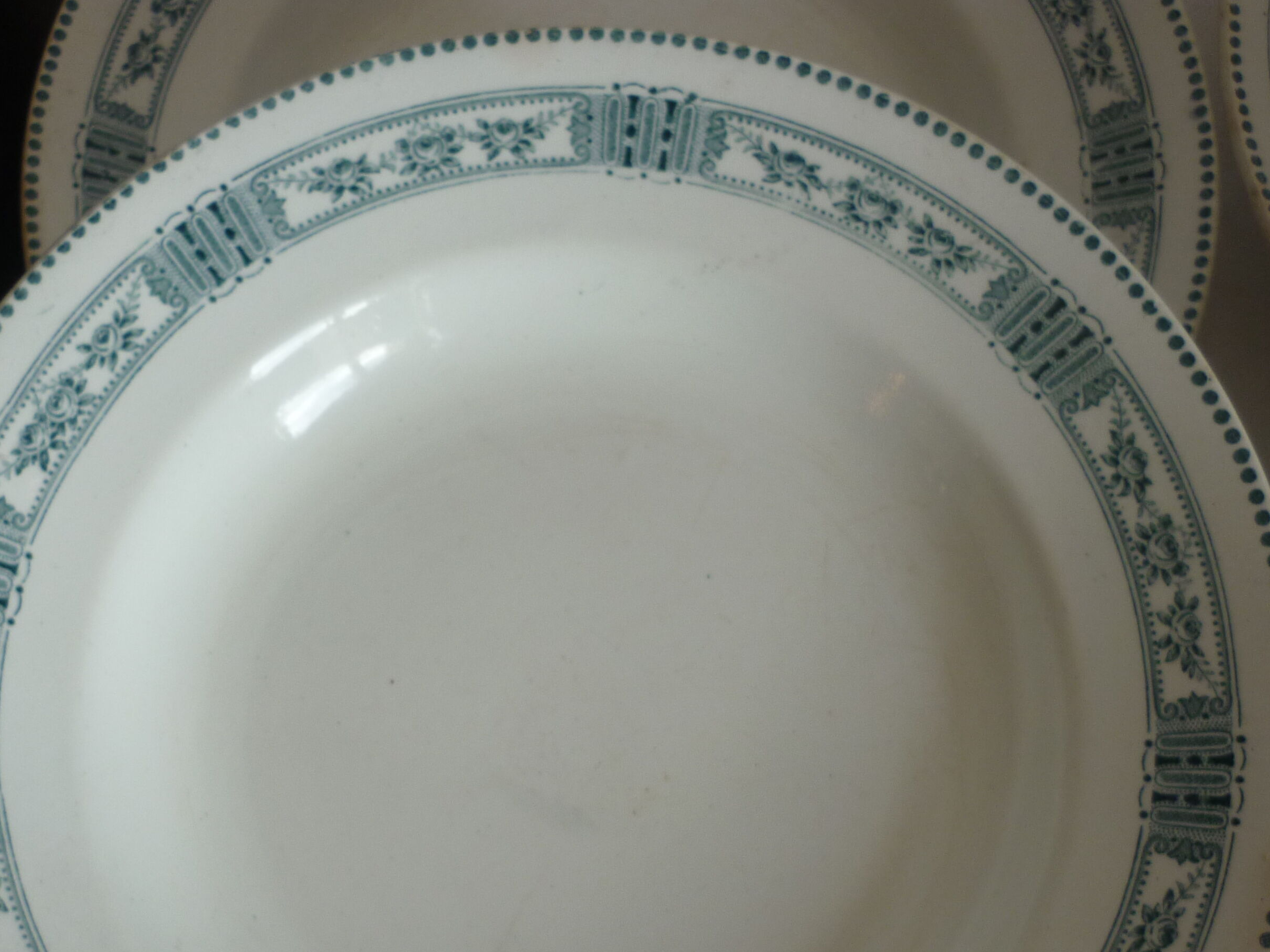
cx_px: 556
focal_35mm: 50
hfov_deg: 38.1
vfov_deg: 28.7
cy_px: 704
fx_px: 1834
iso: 80
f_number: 2.8
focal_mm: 5.5
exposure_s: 1/80
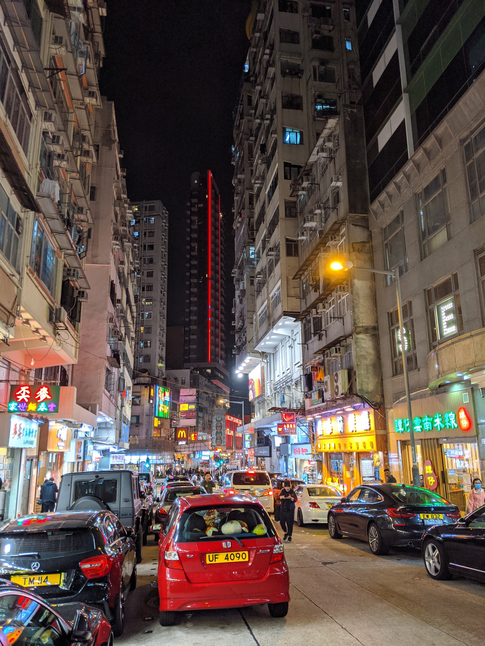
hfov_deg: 51.4
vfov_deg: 65.3
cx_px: 242
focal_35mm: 27
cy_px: 323
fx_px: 504
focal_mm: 4.44
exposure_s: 1/40
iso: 71
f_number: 1.8
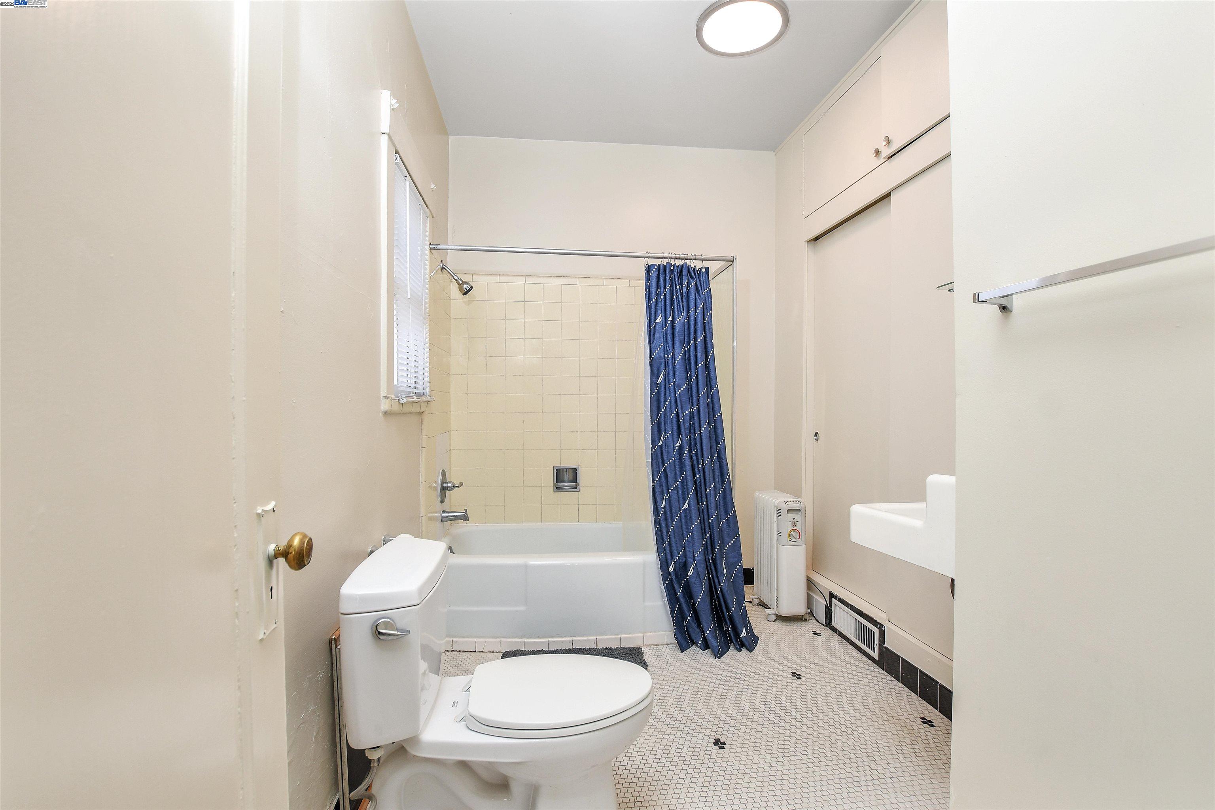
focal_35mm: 15
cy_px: 405
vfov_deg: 77.3
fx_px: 506
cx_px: 608
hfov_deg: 100.4
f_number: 4.5
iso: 200
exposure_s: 1/60
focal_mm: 10
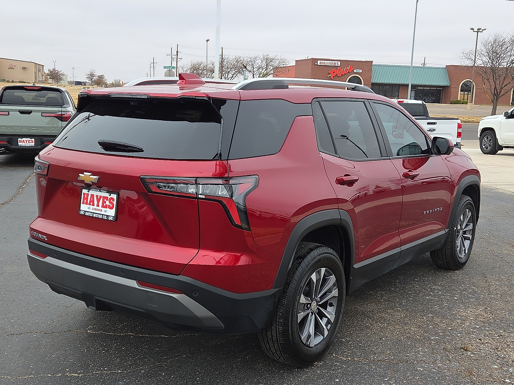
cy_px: 192
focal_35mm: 40
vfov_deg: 36.0
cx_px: 257
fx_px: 594
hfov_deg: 46.8
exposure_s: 1/1000
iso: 76
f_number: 1.8
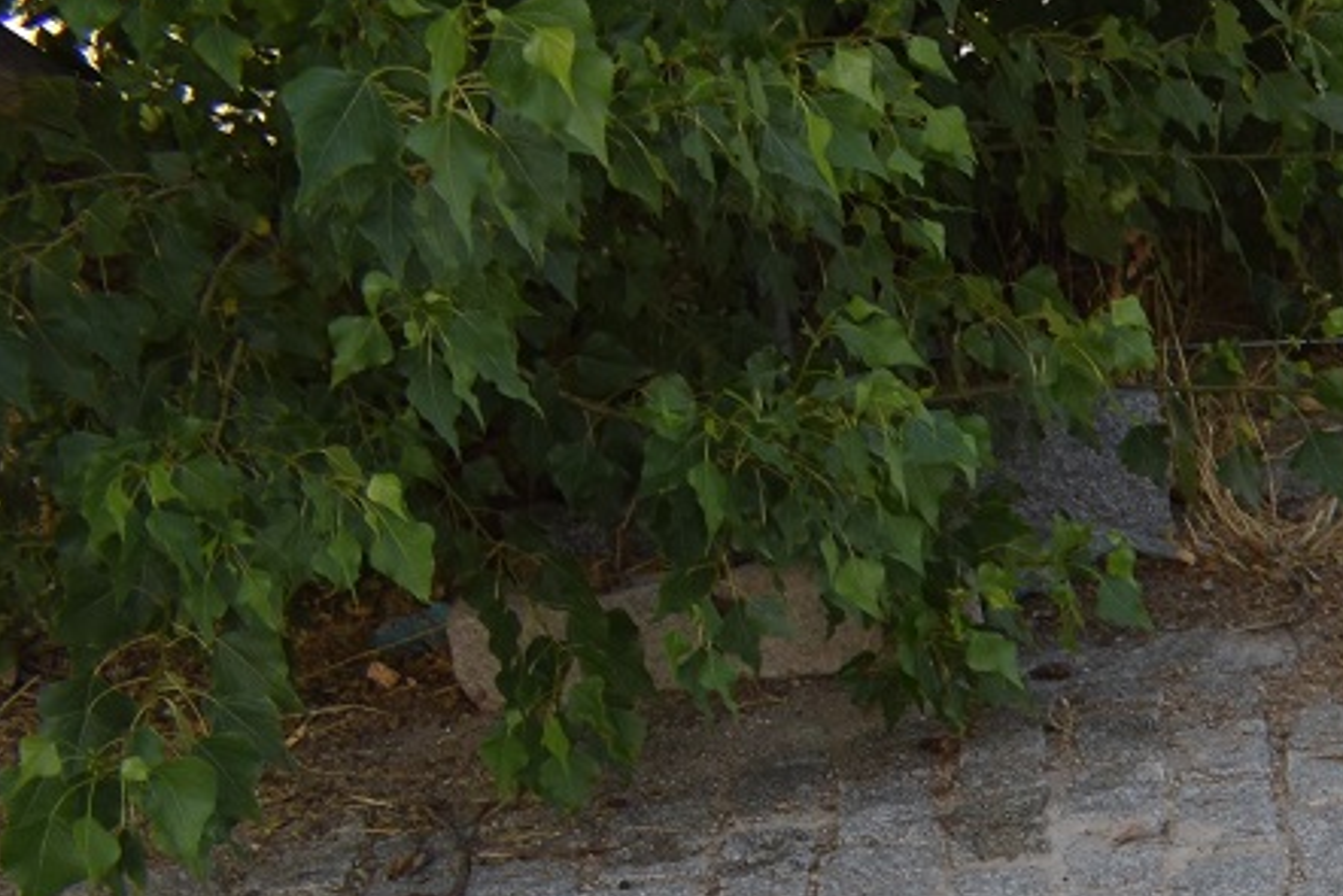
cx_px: 2704
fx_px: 4105
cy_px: 1346
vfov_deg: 11.9
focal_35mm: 110
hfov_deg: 15.0
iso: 220
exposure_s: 1/250
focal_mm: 18
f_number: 8
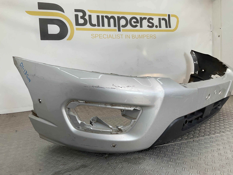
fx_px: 195
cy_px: 88
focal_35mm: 29
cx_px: 116
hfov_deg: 61.7
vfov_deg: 48.2
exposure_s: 1/299
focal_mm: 3
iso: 16
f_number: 1.8
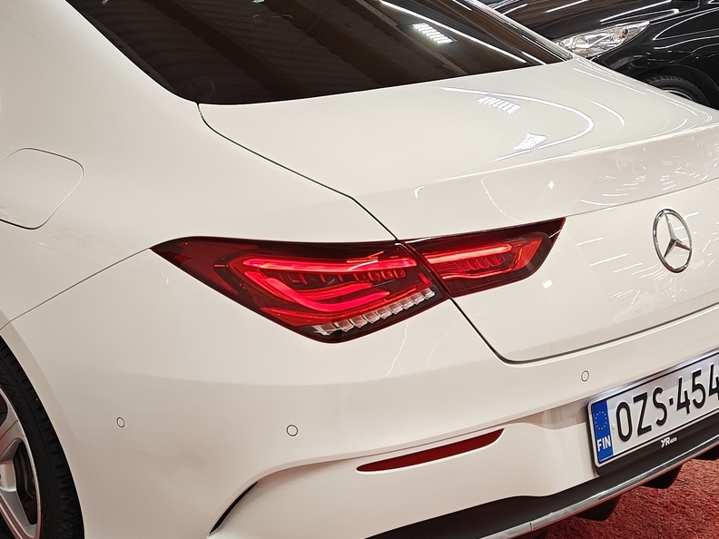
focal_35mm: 60
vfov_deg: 24.4
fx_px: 1246
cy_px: 304
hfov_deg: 31.6
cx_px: 183
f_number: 1.8
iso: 80
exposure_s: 1/120
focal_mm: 5.59
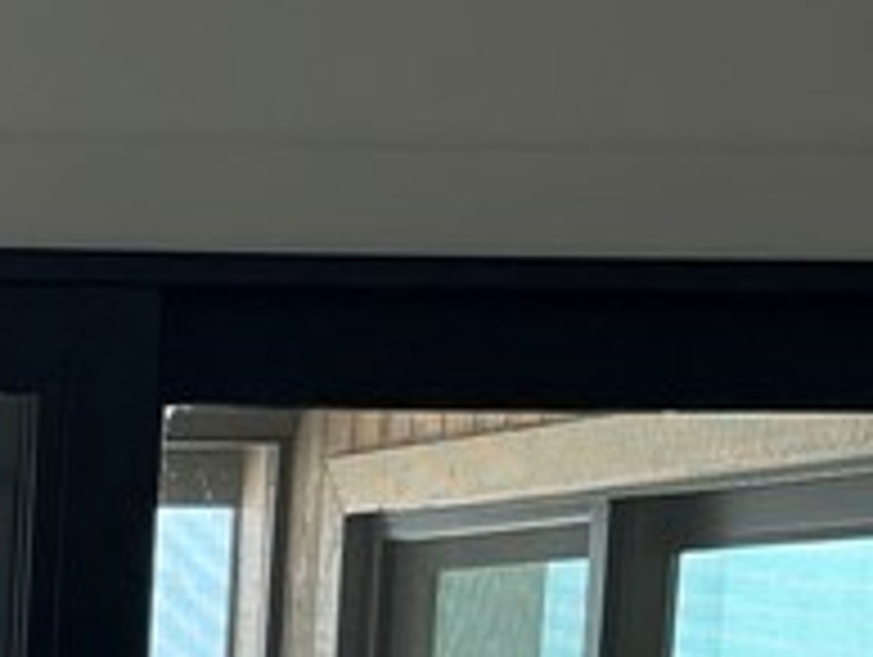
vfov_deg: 10.2
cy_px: 1206
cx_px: -922
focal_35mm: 137
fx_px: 3459
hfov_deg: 12.5
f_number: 1.6
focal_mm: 5.96
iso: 64
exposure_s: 1/265
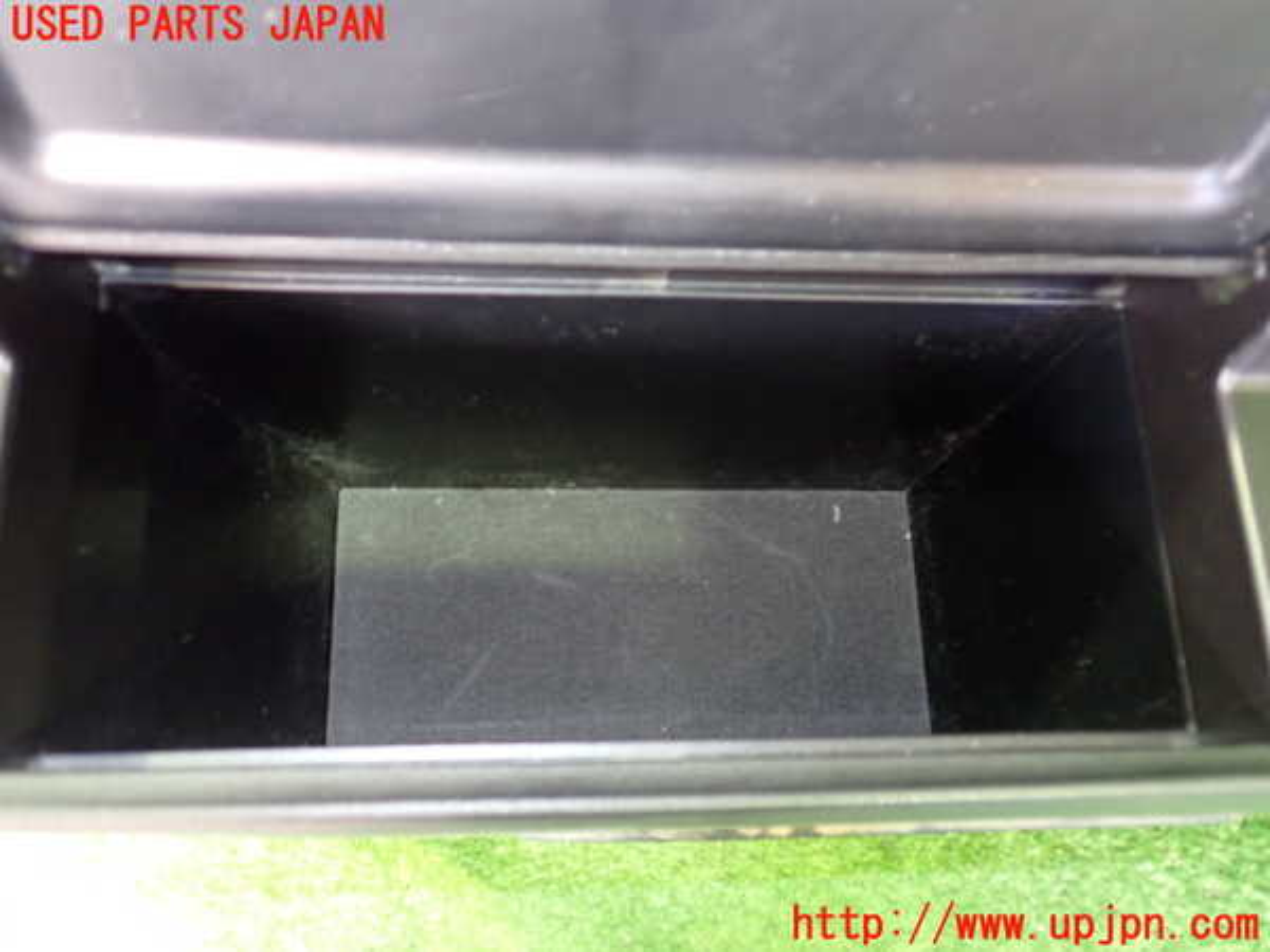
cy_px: 476
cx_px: 635
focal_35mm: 30
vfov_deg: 46.8
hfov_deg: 60.0
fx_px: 1101
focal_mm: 5.4
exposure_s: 1/8
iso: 800
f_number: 2.3
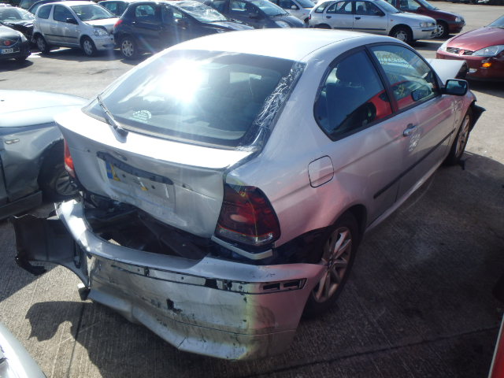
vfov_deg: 49.7
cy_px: 189
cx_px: 252
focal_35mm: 28
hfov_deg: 63.4
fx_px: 408
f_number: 11
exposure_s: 1/100
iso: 125
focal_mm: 5
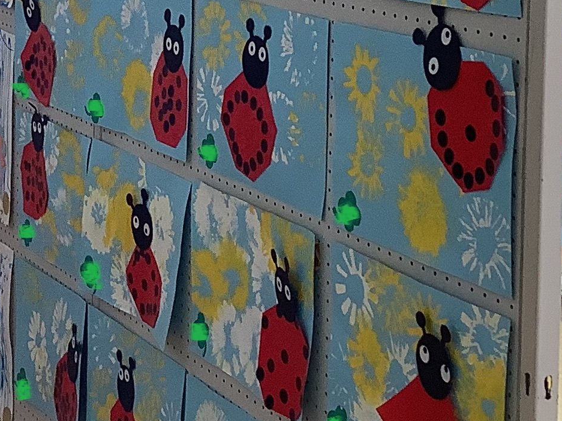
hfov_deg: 17.9
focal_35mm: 108
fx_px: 1754
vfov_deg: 13.5
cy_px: -35
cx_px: 51
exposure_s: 1/60
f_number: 2.4
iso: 50
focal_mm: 3.3
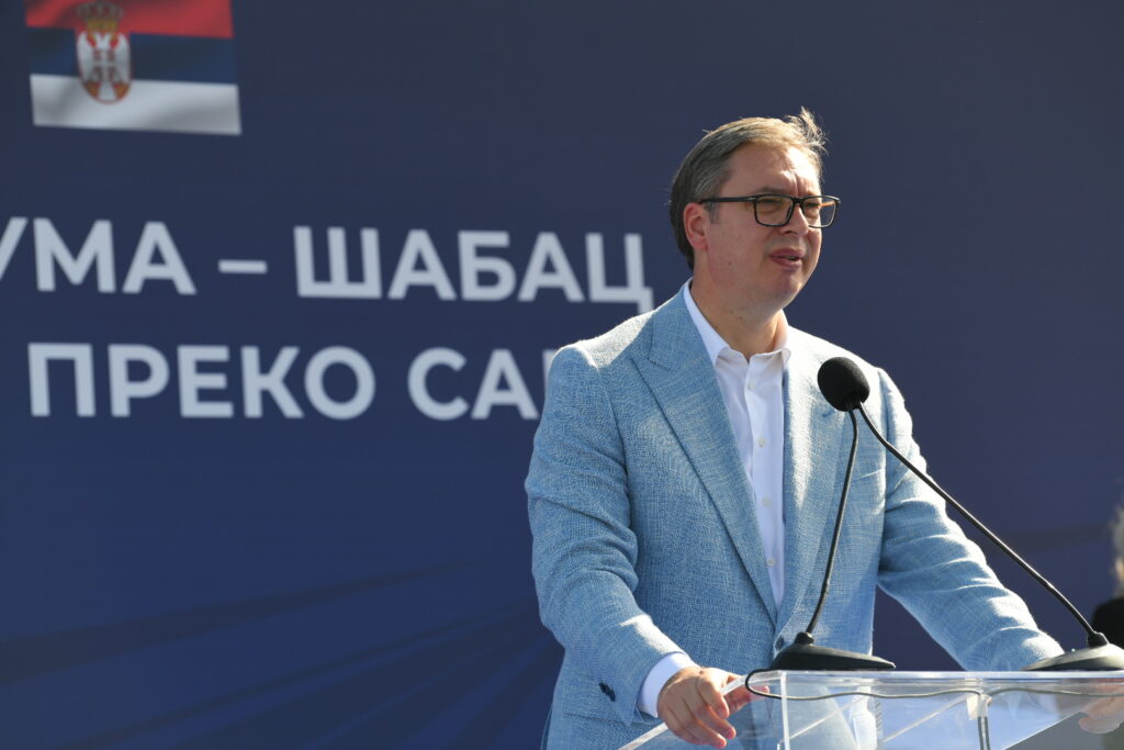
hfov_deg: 11.4
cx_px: 562
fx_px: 5620
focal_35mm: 180
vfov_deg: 7.6
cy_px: 375
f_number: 4.5
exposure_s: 1/800
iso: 200
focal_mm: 180
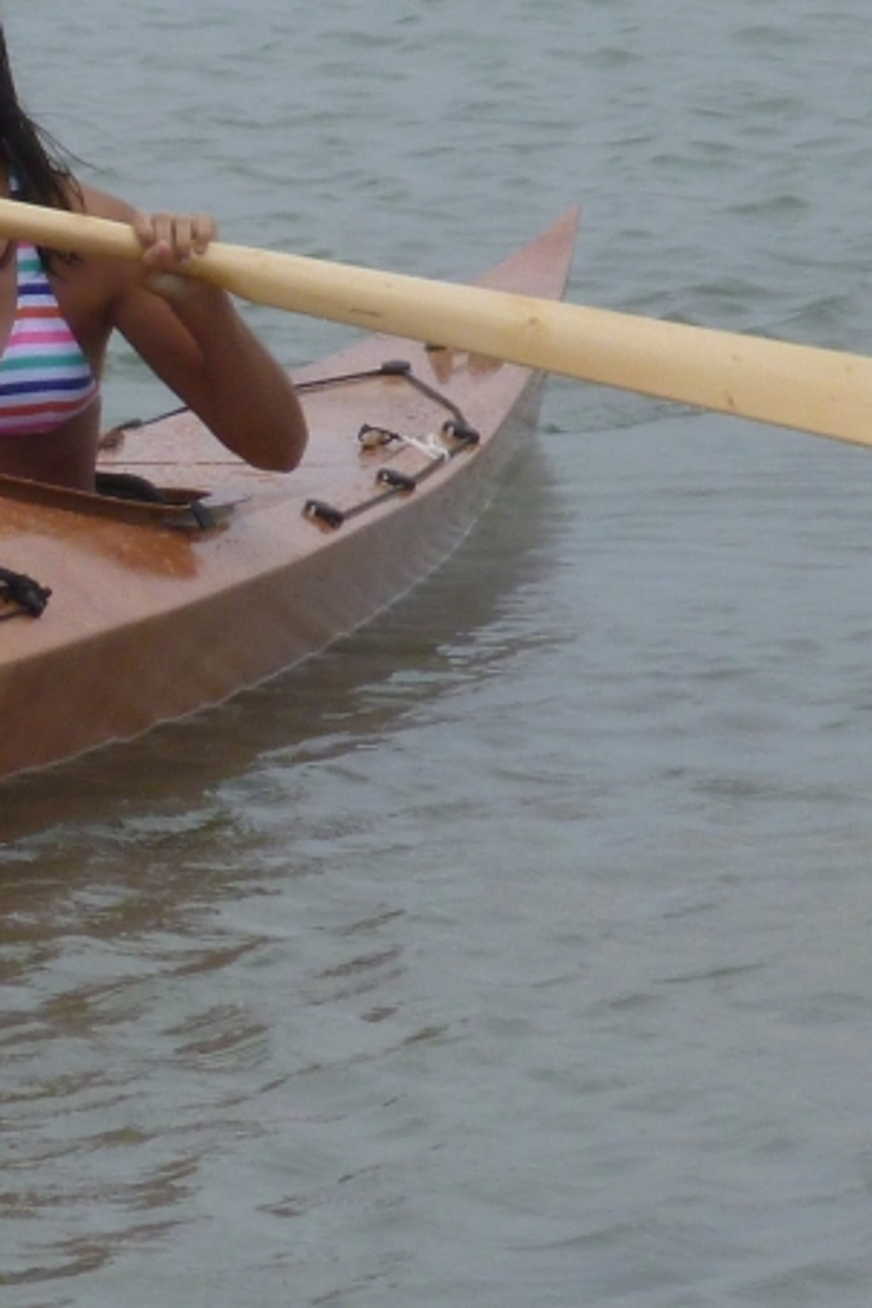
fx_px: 15840
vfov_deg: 4.7
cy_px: 271
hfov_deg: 3.1
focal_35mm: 436
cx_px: -170
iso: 100
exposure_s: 1/400
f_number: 6.4
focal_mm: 21.5
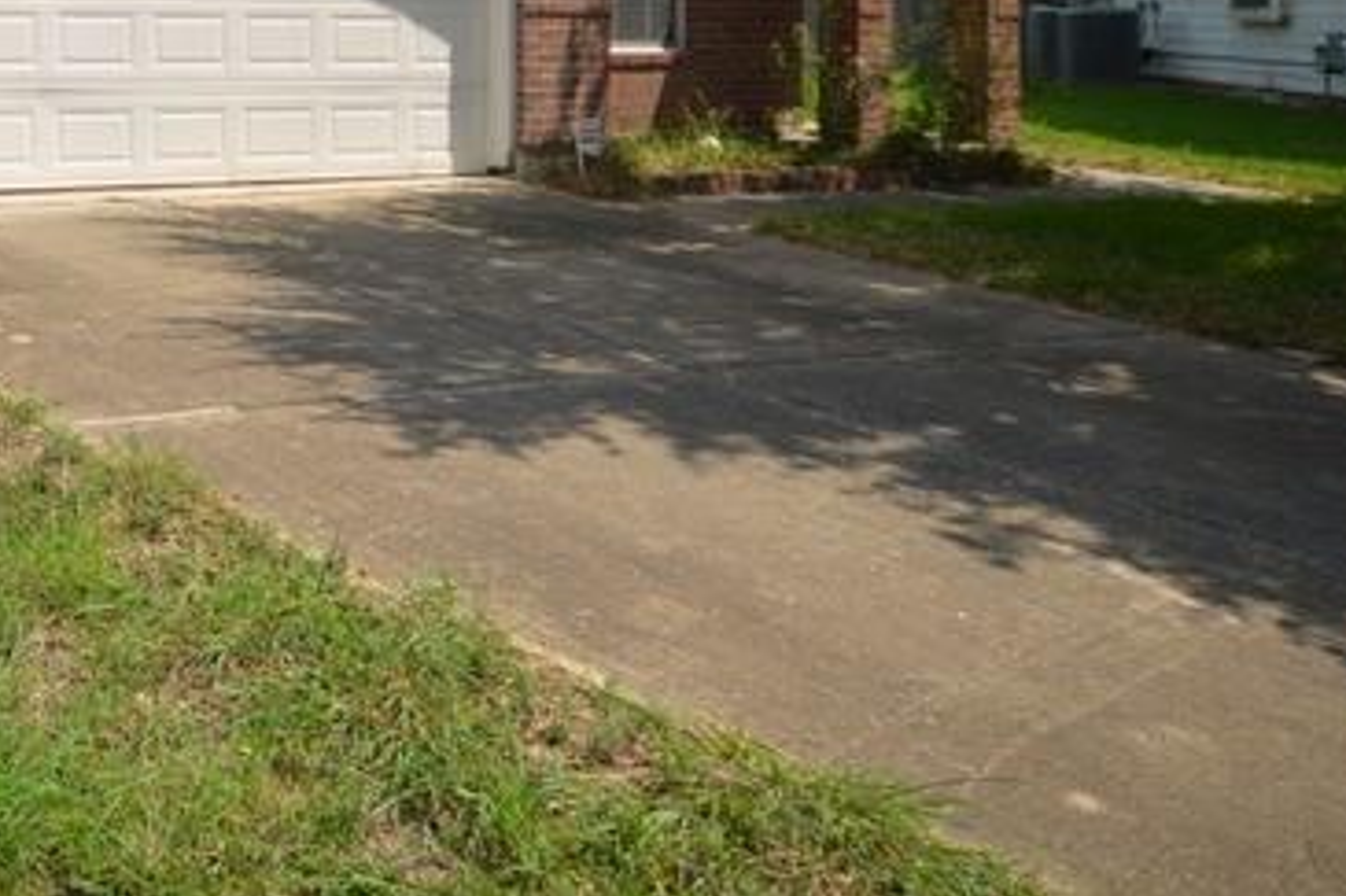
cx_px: -74
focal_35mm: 46
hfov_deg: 37.1
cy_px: -4
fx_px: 1719
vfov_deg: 27.5
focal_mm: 14
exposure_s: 1/320
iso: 100
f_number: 9
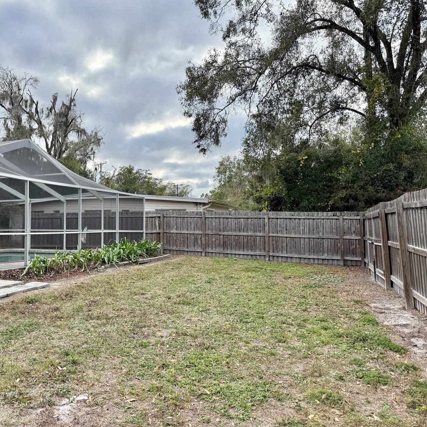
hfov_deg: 54.3
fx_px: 405
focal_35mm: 29
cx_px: 136
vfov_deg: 55.6
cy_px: 209
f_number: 1.78
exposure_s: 1/1949
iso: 80
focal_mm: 6.76
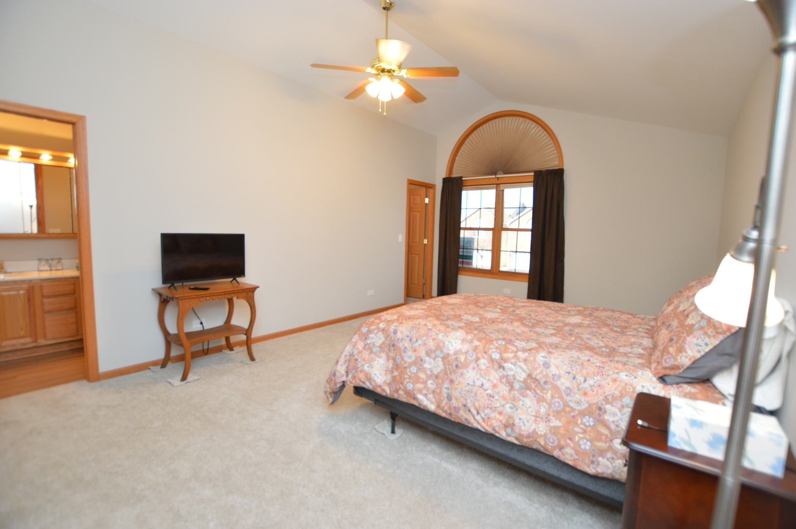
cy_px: 264
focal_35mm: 15
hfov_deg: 100.4
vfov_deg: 77.2
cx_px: 398
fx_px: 331
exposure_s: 1/60
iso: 720
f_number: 3.5
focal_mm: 10
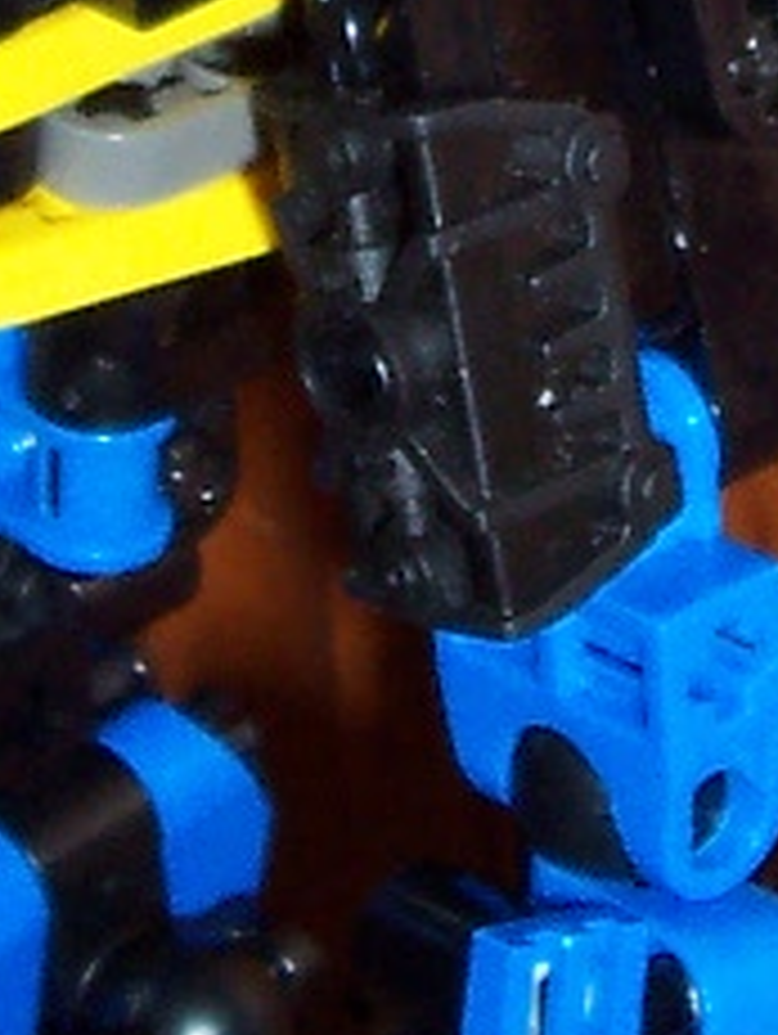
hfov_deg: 7.7
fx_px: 5773
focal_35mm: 193
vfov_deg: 10.0
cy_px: -302
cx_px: 432
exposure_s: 1/60
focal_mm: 5.6
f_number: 2.8
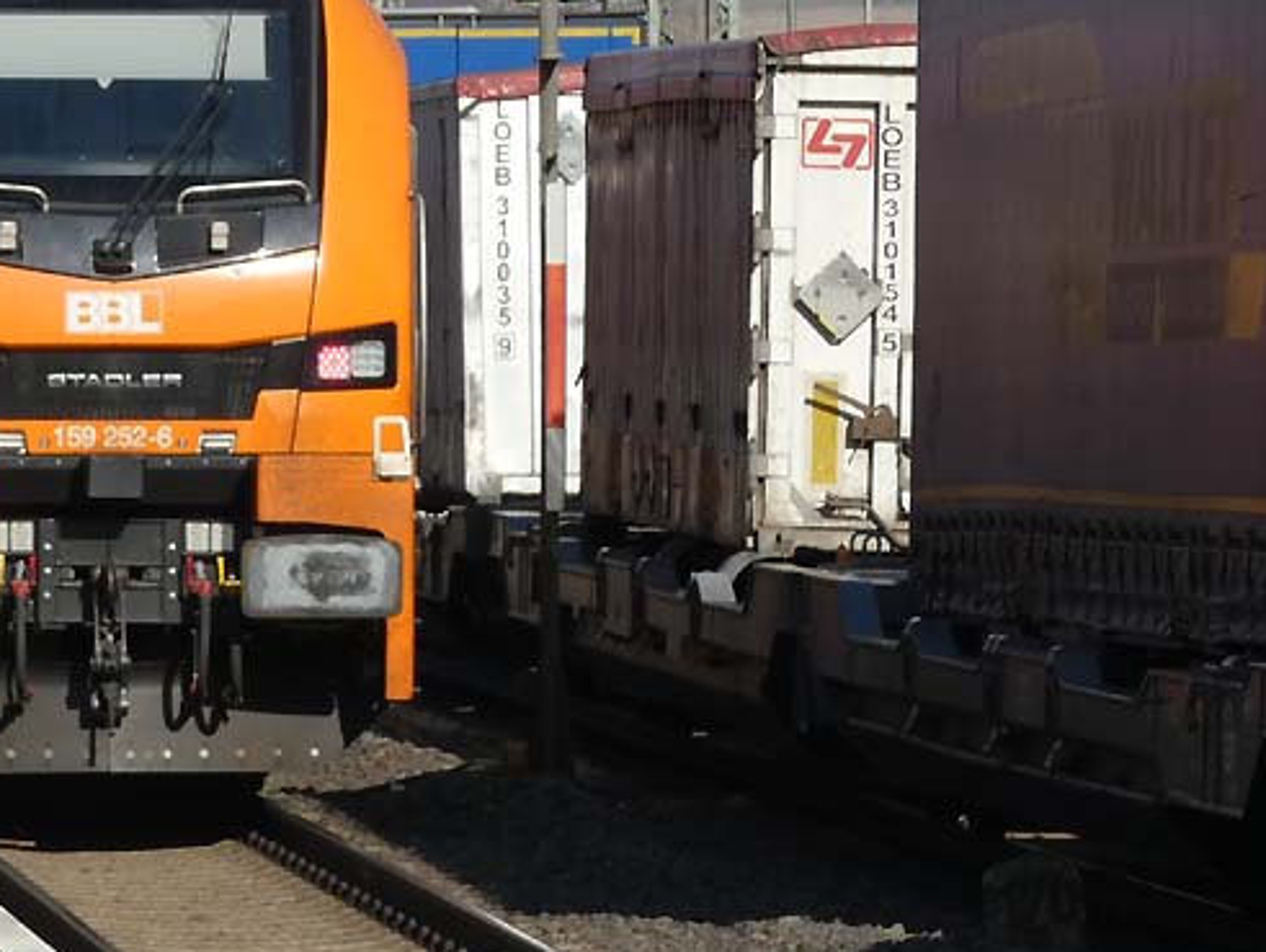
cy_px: 283
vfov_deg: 4.3
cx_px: 162
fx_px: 12627
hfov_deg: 5.7
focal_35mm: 345
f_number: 5.5
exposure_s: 1/400
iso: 80
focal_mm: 30.9
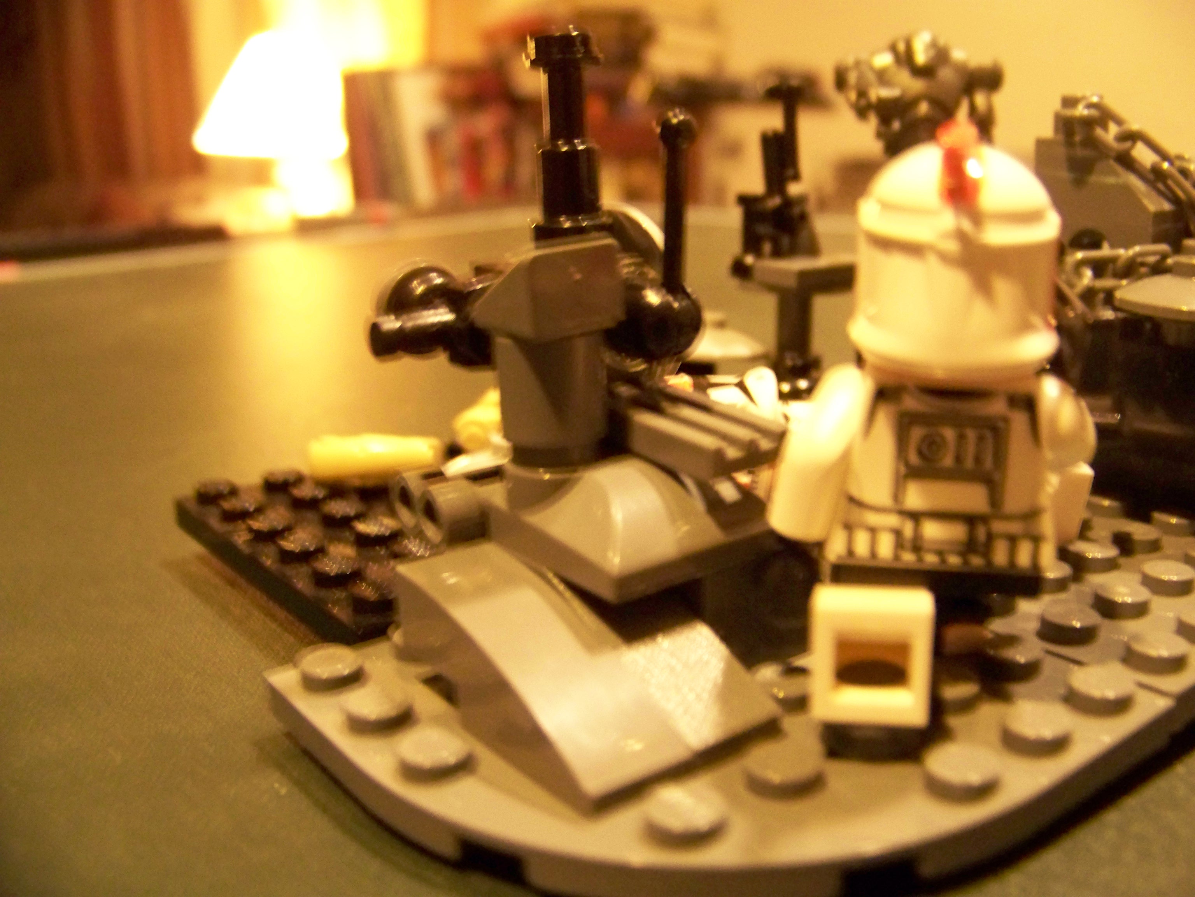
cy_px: 448
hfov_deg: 51.4
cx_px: 598
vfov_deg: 39.7
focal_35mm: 36
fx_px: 1243
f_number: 2.8
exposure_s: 1/5
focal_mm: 5.85
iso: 400
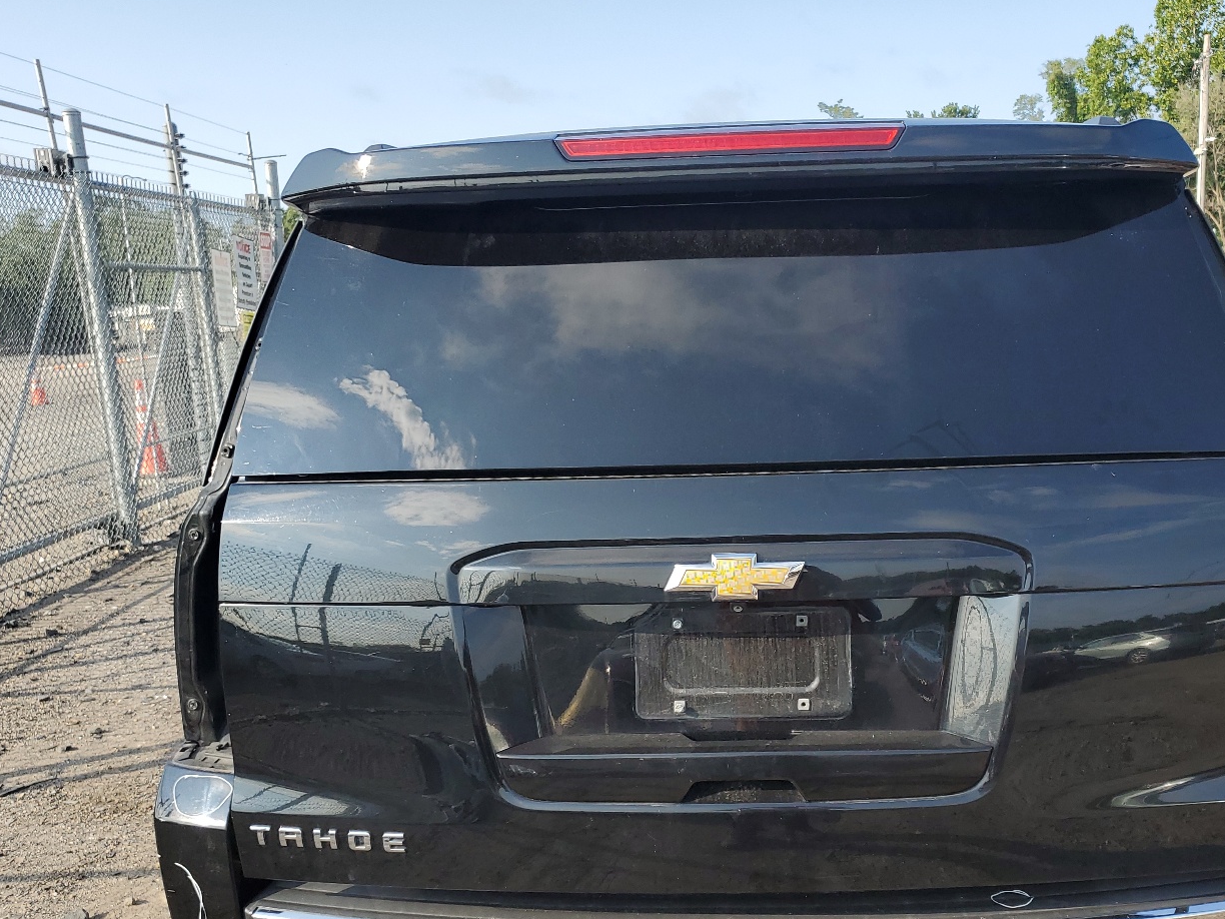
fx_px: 1203
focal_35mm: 34
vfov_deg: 41.5
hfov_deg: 53.5
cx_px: 743
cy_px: 578
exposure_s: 1/1429
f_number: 1.5
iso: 50
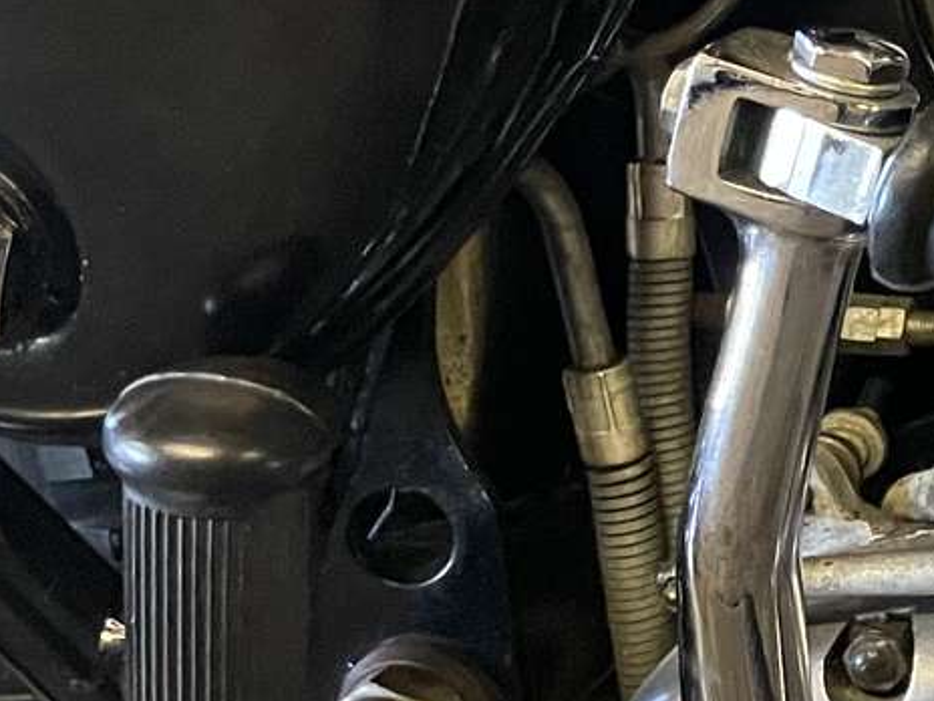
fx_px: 3022
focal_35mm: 112
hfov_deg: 14.3
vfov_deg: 13.2
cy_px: 232
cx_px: 1928
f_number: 1.6
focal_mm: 4.2
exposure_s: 1/50
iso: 400
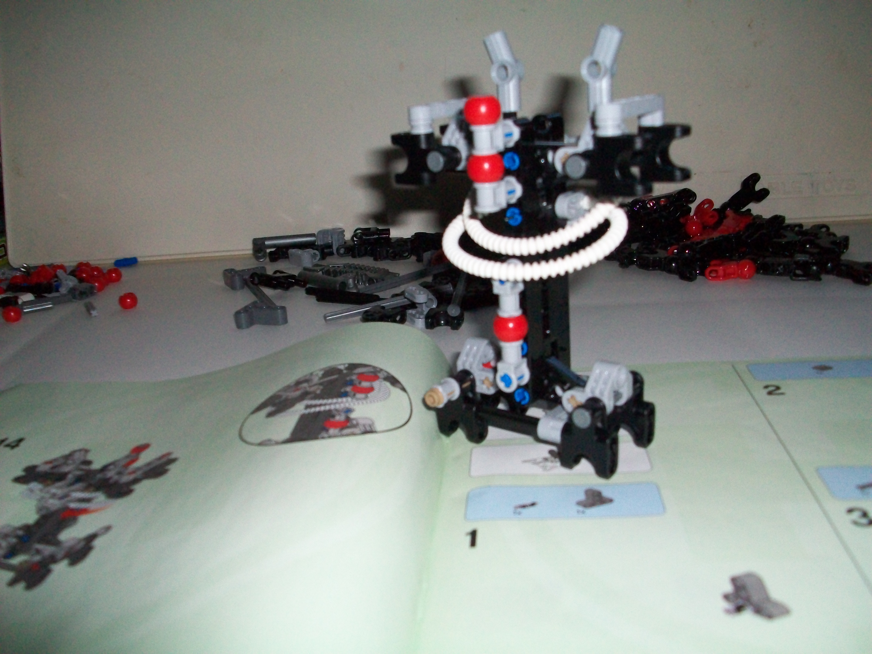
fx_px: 856
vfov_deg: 41.8
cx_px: 436
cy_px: 327
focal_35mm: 34
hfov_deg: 54.0
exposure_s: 1/125
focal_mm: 5.7
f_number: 2.8
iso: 200
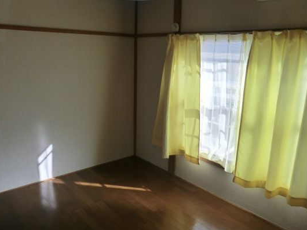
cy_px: 111
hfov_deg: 61.7
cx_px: 161
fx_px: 257
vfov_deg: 48.2
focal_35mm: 29
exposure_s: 1/250
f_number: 3.2
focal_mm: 4.3
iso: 80
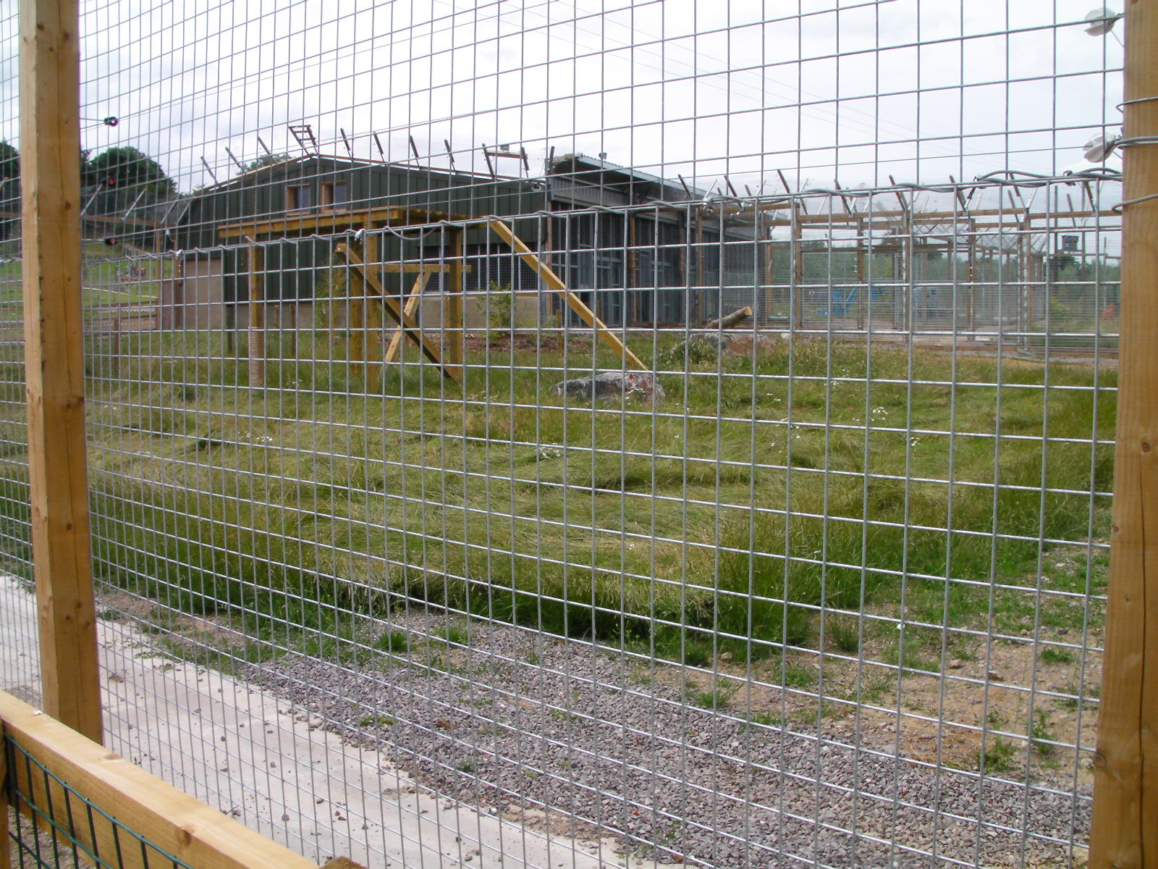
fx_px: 1271
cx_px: 579
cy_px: 434
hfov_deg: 49.0
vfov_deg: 37.7
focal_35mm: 38
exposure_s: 1/334
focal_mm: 6.3
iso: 50
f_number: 4.5
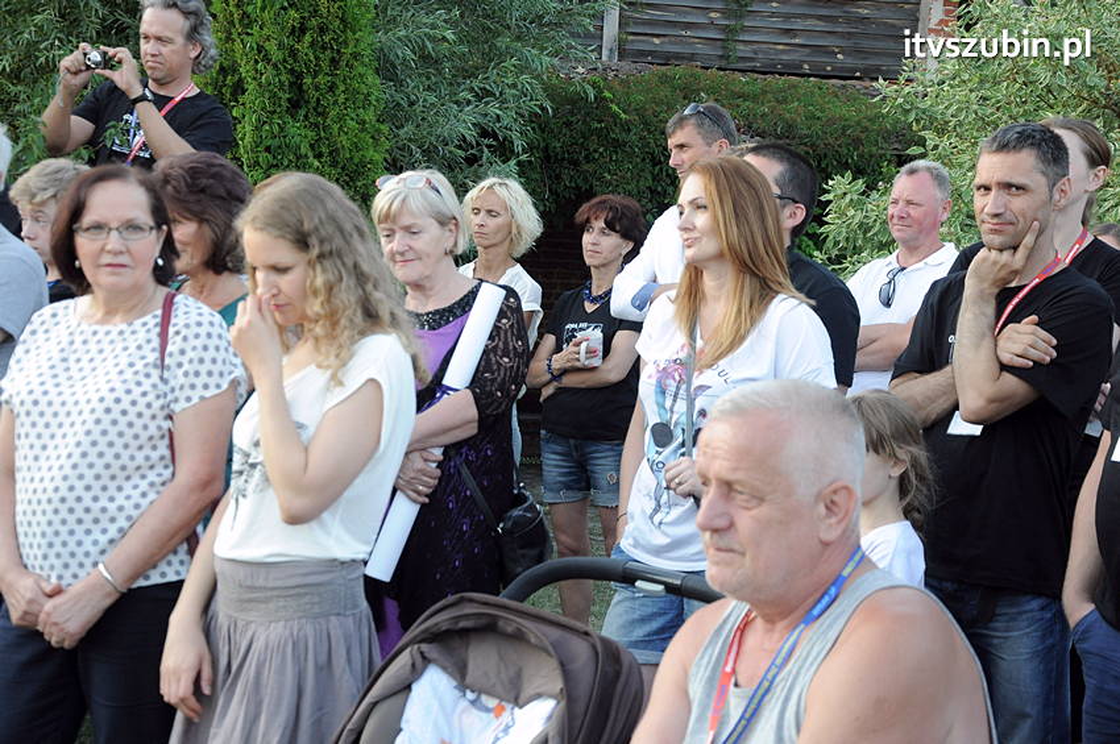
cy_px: 372
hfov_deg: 28.1
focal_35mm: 72
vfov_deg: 18.9
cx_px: 560
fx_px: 2238
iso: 800
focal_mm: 48
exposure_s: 1/160
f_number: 6.3
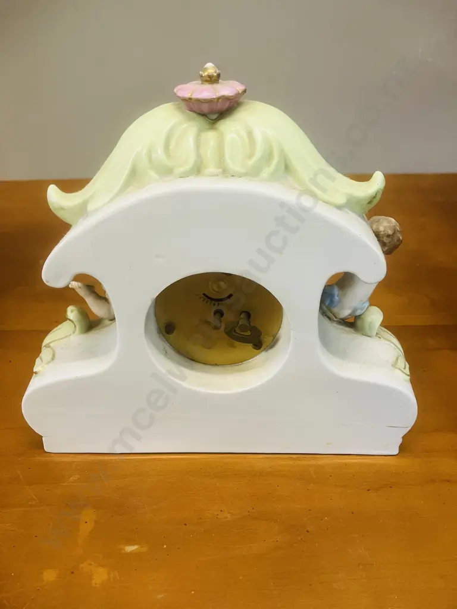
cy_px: 304
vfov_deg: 63.4
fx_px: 493
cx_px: 228
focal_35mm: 28
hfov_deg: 49.7
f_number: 1.8
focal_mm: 3.99
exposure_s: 1/50
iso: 125
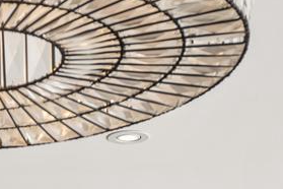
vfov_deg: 5.7
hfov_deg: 9.3
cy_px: 689
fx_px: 1703
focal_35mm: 217
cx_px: -101
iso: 100
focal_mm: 29.5
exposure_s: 1/6
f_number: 8
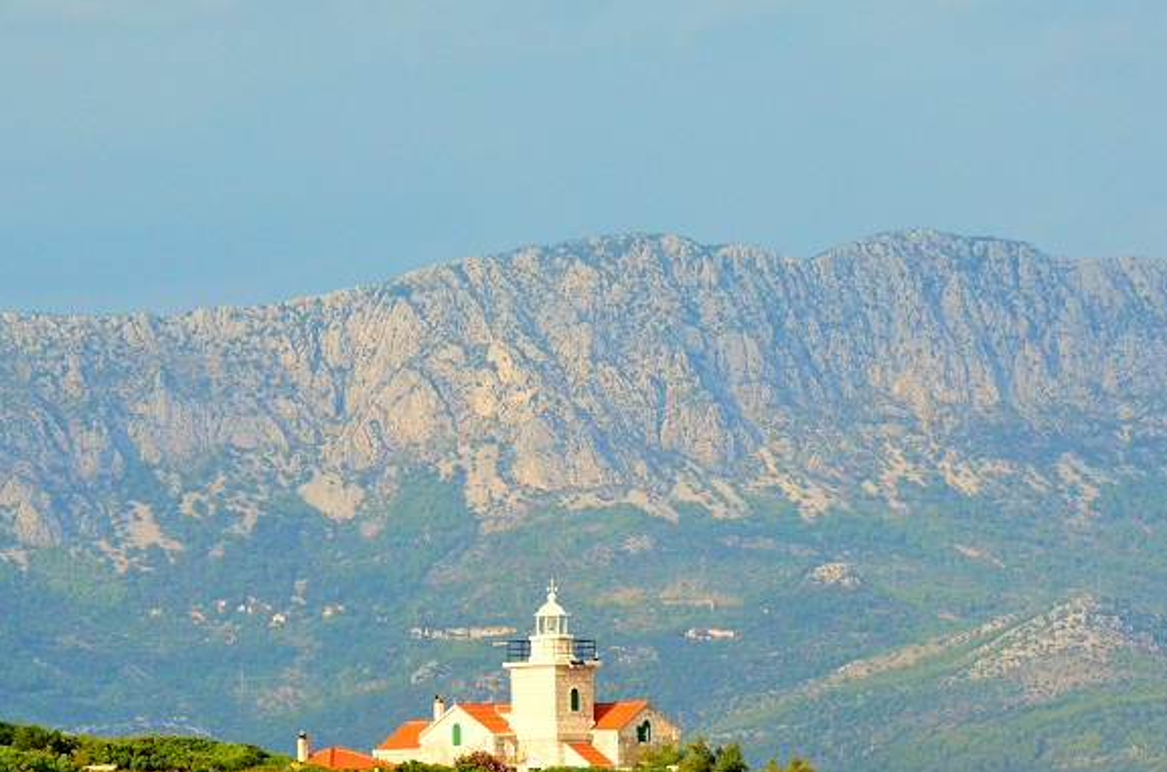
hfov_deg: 11.3
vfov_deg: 7.5
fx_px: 5885
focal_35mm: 182
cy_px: 408
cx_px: 686
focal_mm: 70
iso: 2200
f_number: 4.5
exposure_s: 1/8000
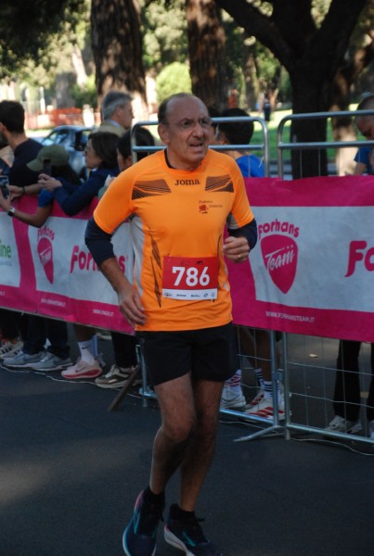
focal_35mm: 128
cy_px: 278
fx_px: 1976
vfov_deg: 16.0
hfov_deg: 10.8
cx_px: 187
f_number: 5.6
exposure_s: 1/400
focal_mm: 85
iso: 1000
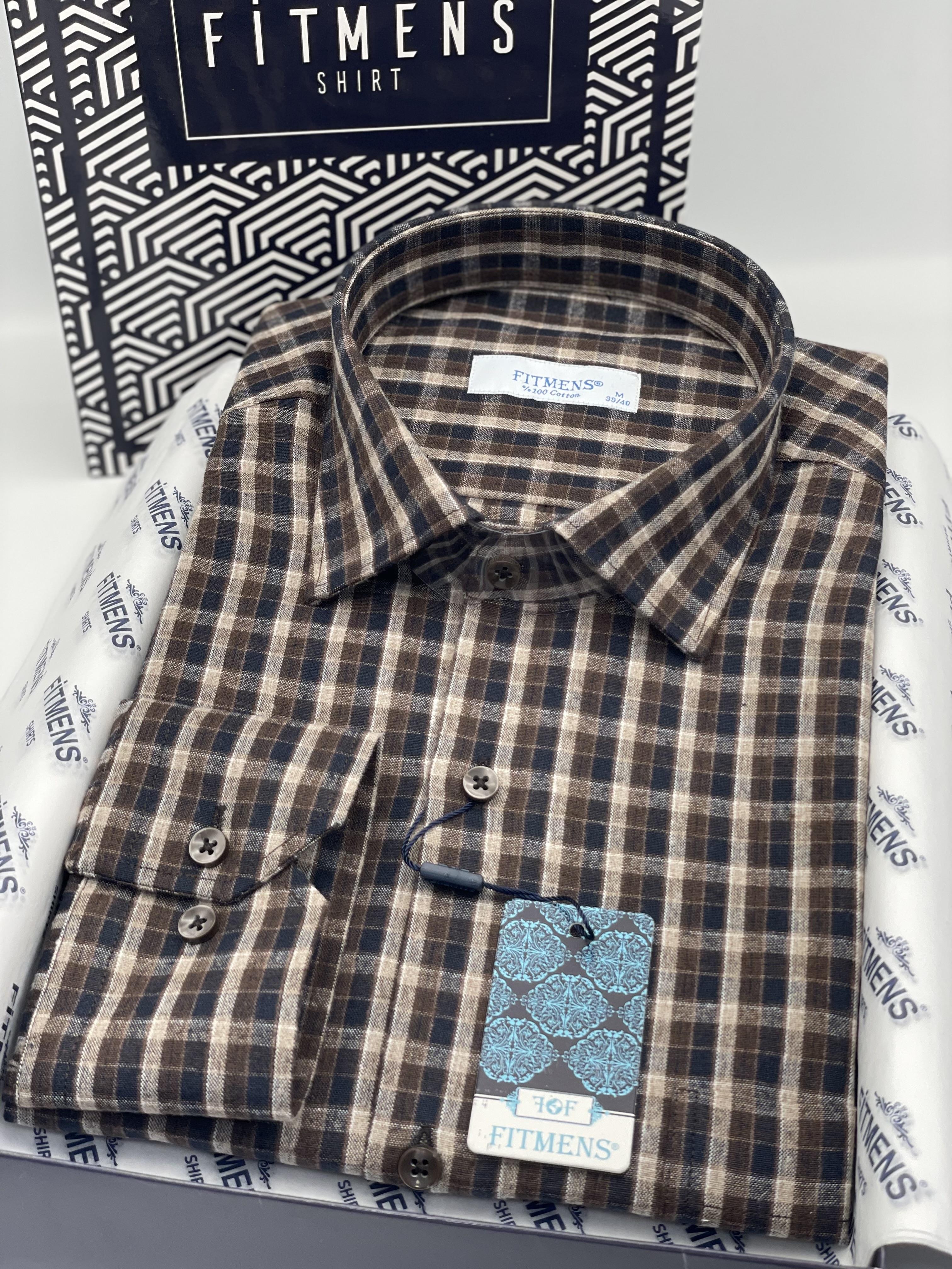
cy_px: 634
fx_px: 1907
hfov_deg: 28.0
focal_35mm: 52
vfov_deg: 36.8
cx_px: 476
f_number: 2
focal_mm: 6
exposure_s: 1/100
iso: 40
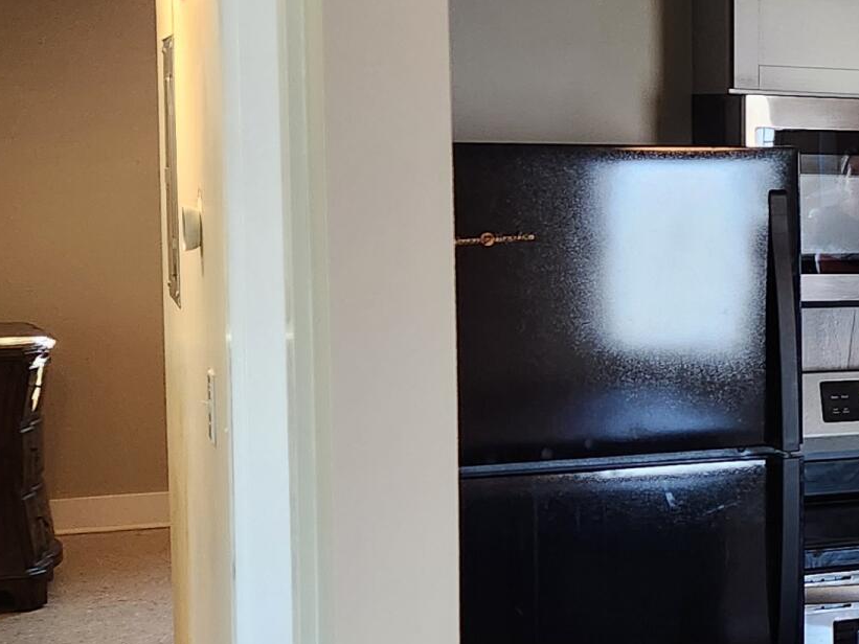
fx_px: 2085
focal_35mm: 84
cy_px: 321
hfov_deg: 20.0
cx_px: 1306
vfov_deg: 17.6
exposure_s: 1/120
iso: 400
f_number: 1.8
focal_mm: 5.4
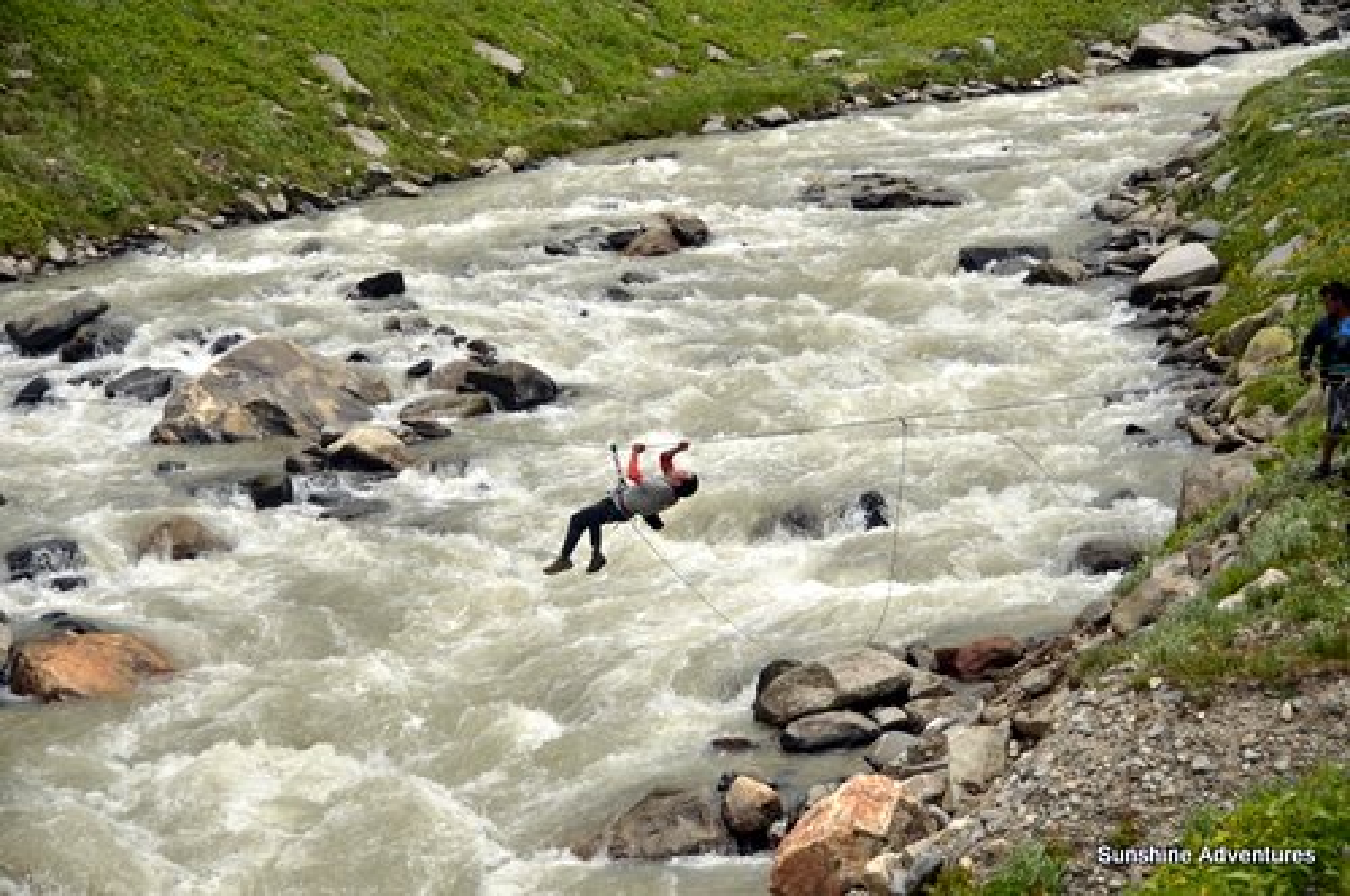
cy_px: 448
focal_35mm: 98
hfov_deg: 20.9
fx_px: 3651
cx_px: 675
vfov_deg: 14.0
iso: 100
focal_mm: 65
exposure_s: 1/1250
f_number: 5
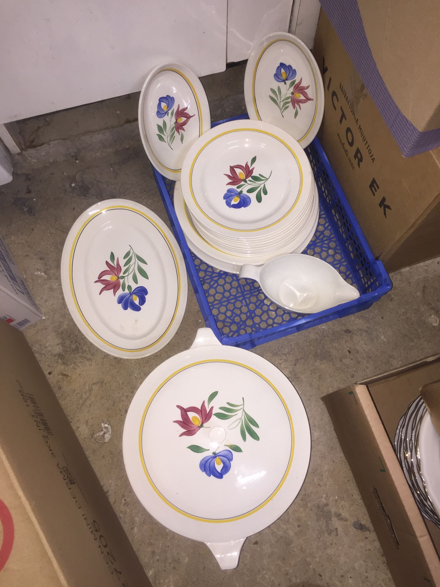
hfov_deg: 48.2
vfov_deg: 61.7
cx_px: 220
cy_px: 294
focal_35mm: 29
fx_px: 491
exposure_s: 1/33
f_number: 2.2
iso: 64
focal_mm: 4.15
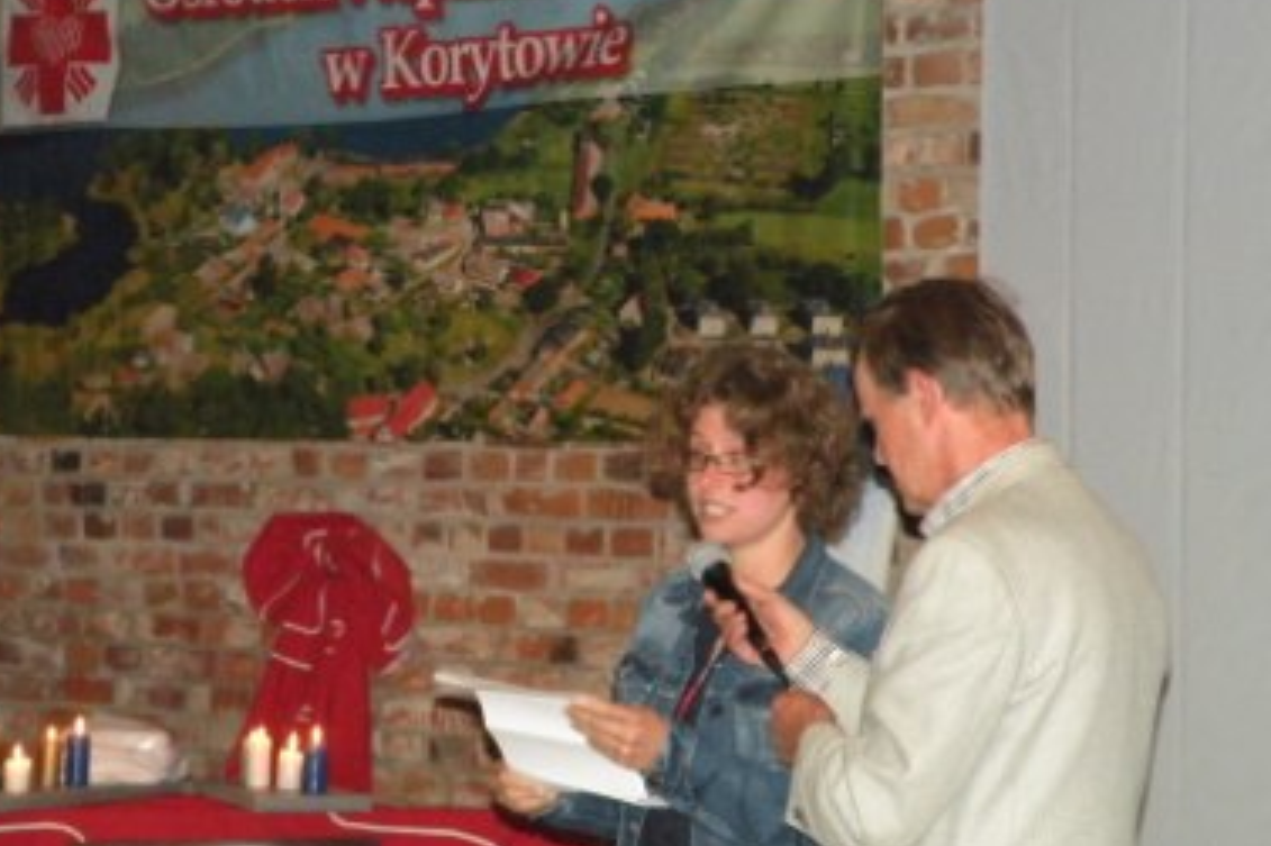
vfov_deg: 11.9
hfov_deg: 17.8
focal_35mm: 115
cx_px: 651
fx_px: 4058
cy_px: 462
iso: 800
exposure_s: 1/60
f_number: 4
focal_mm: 16.4
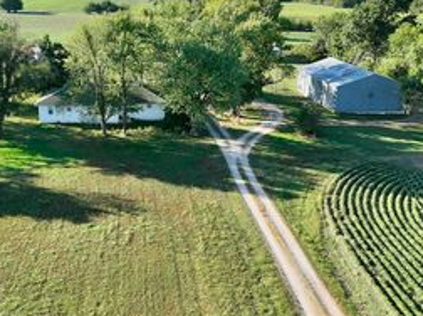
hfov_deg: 45.2
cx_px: 141
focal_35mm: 41
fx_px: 500
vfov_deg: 35.0
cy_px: 171
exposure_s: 1/2000
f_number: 2.8
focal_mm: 12.29
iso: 300
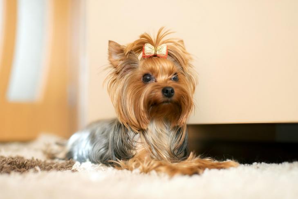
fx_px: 414
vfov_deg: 27.0
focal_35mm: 50
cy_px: 100
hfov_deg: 39.6
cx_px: 149
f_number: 2
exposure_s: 1/60
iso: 800
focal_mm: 50
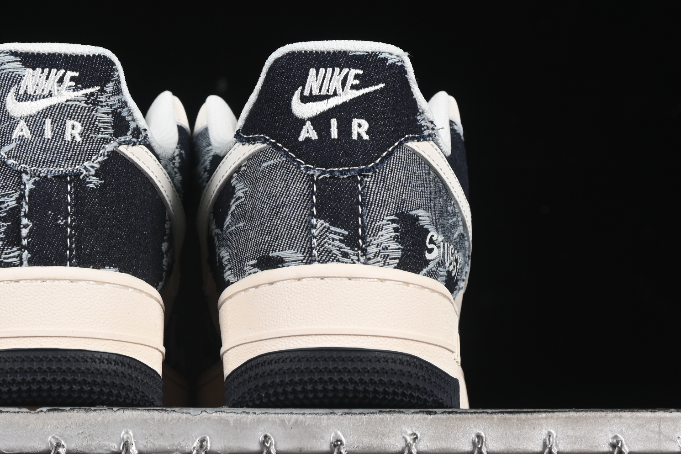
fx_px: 2648
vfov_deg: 9.8
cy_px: 145
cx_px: 190
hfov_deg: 14.6
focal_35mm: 140
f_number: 7.1
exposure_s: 1/60
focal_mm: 50
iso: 160
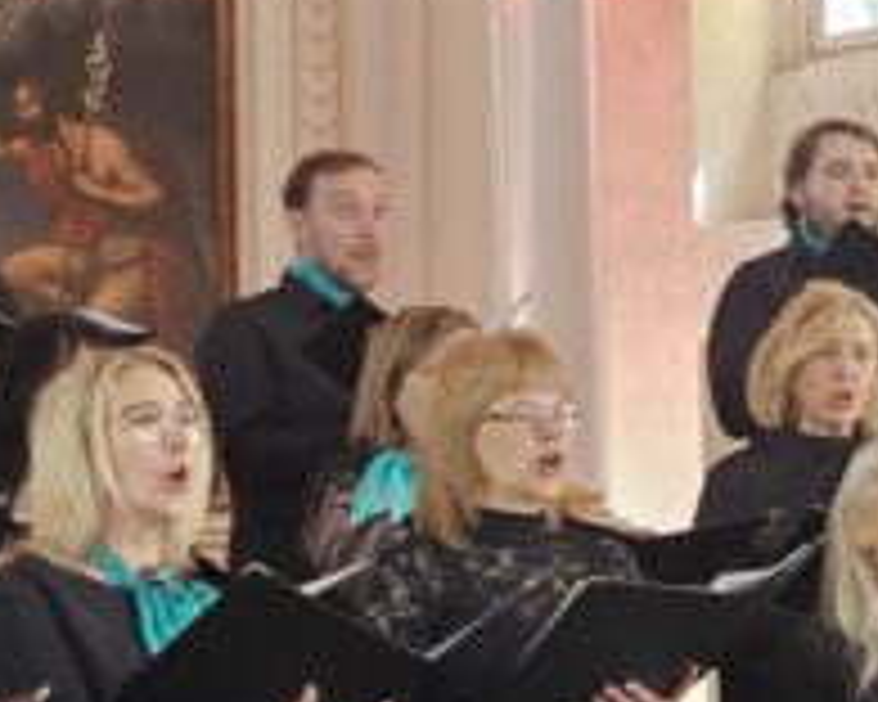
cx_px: 842
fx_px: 3066
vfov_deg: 13.0
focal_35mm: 118
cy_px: 616
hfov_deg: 16.0
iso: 320
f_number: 1.8
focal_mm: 5.4
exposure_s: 1/100
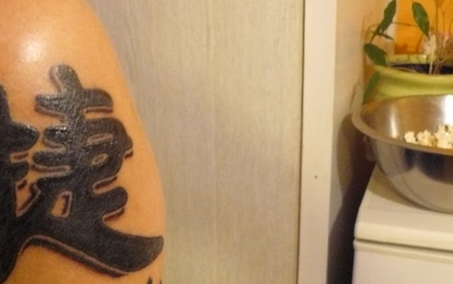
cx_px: 80
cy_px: 269
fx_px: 828
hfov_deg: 29.8
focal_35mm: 67
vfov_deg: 19.0
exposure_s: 1/13
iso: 400
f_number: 3.6
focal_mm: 6
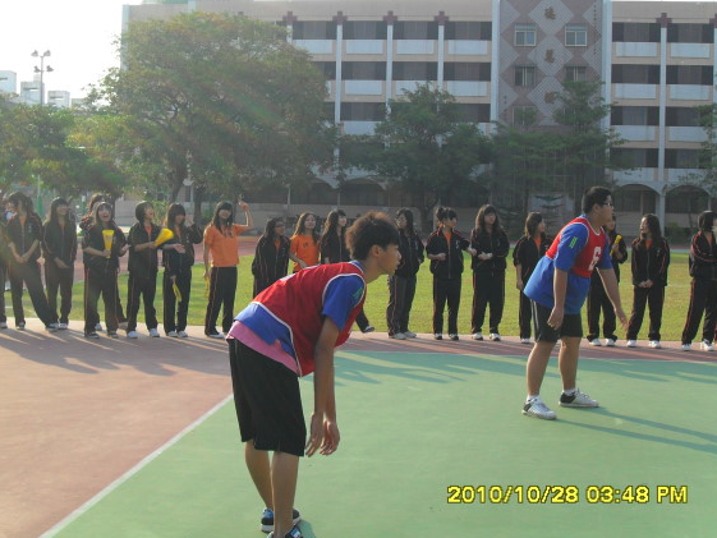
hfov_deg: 33.7
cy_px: 247
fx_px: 1181
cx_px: 316
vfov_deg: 25.7
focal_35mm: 57
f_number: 11.1
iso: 100
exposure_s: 1/60
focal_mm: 8.8
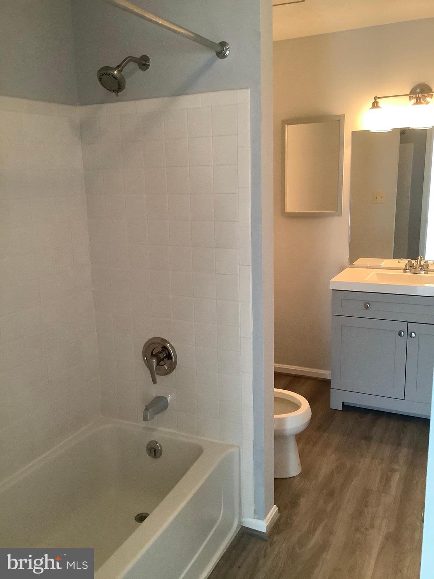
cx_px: 217
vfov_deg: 58.4
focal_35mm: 31
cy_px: 290
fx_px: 518
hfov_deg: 45.4
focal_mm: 3.3
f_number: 2.4
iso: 250
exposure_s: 1/50
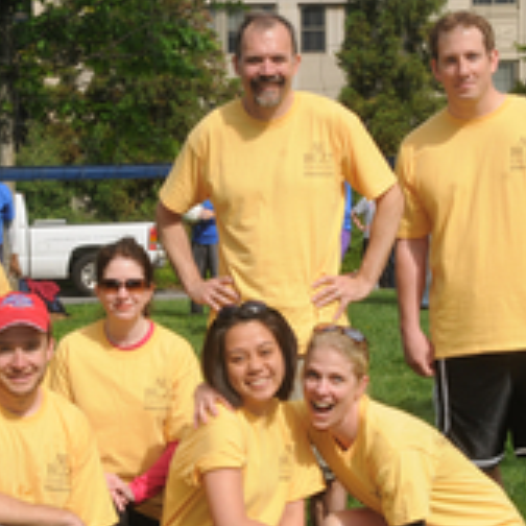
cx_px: 197
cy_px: 338
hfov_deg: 19.1
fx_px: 1564
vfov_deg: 19.0
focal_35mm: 91
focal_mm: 30
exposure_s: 1/200
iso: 250
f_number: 14
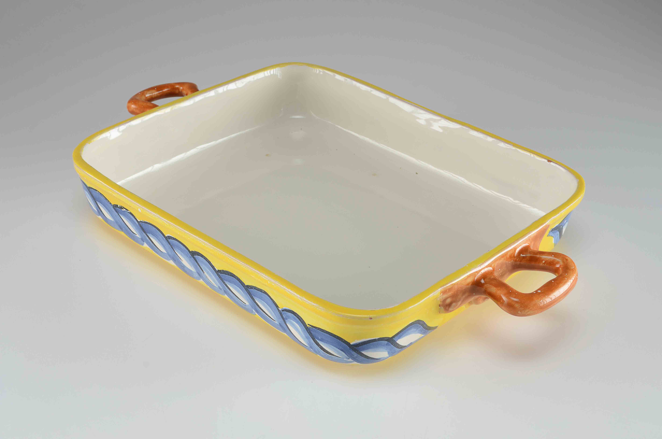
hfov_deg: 35.1
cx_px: 331
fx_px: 1046
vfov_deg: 23.7
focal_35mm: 57
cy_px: 220
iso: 100
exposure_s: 1/80
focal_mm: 38
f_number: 11
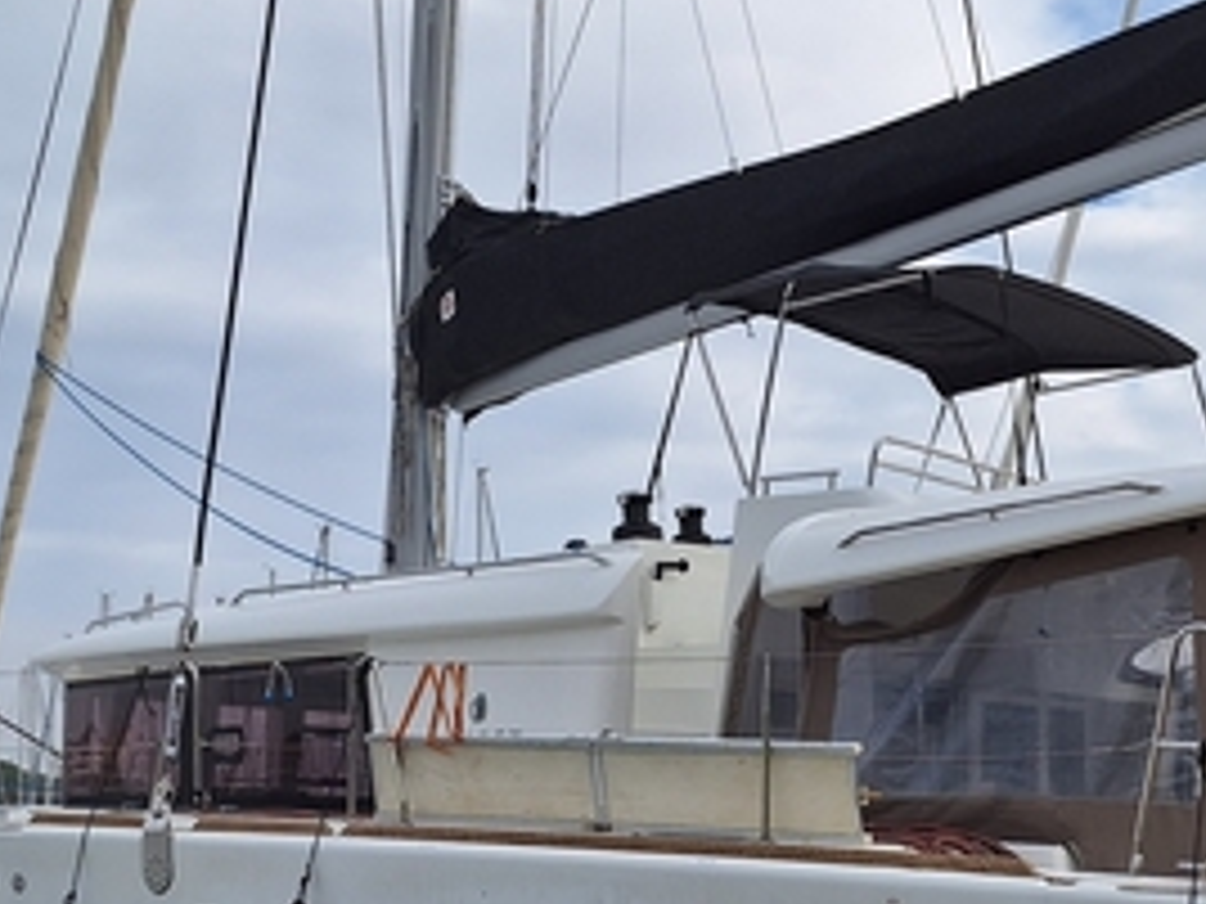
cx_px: 814
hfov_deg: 31.9
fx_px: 2090
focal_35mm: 60
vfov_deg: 24.0
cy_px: 731
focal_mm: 5.54
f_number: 1.8
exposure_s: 1/3247
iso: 40
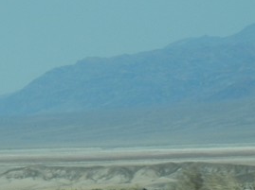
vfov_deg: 3.8
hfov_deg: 5.1
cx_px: -121
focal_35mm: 389
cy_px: 27
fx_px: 2862
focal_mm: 18.3
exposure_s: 1/404
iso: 160
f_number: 9
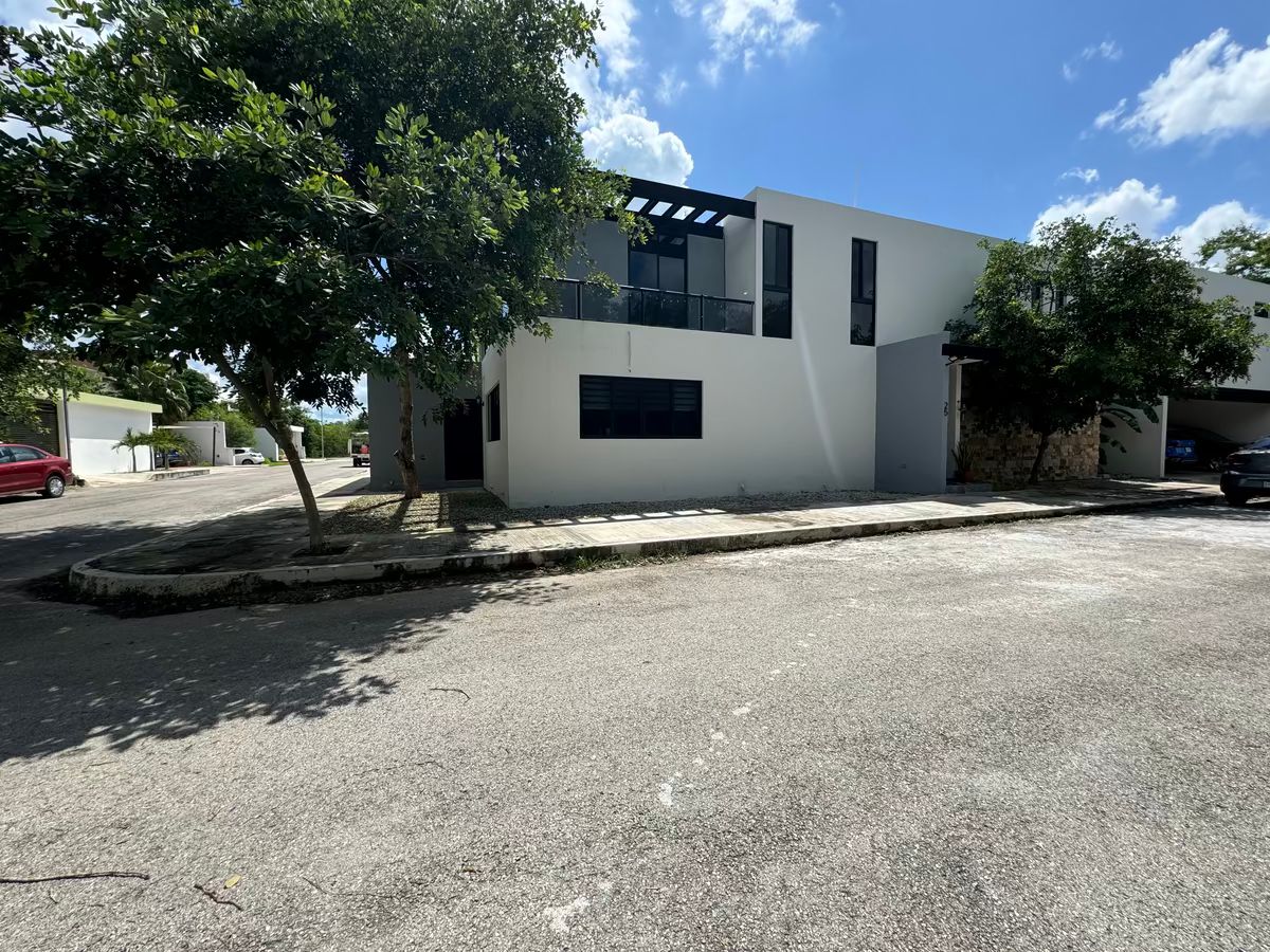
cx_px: 635
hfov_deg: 102.1
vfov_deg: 85.7
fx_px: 514
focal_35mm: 14
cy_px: 476
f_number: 2.2
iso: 50
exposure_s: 1/2415
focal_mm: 2.22
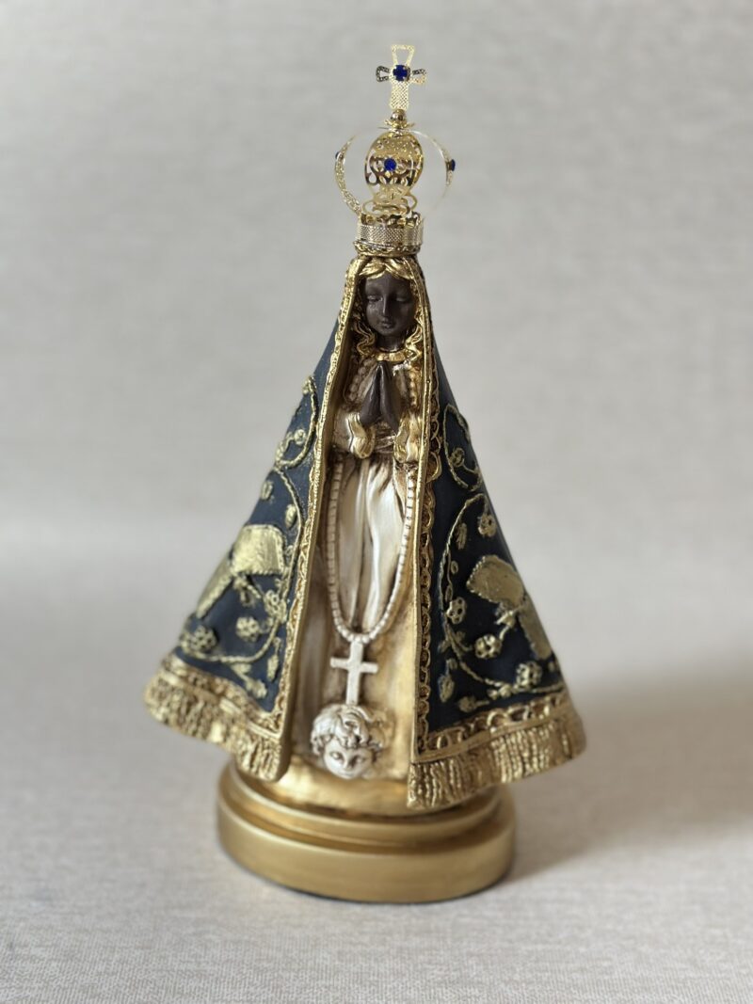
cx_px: 376
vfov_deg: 39.7
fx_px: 1392
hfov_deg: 30.3
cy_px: 502
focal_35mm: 48
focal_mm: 6.86
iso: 200
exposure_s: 1/60
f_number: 1.78
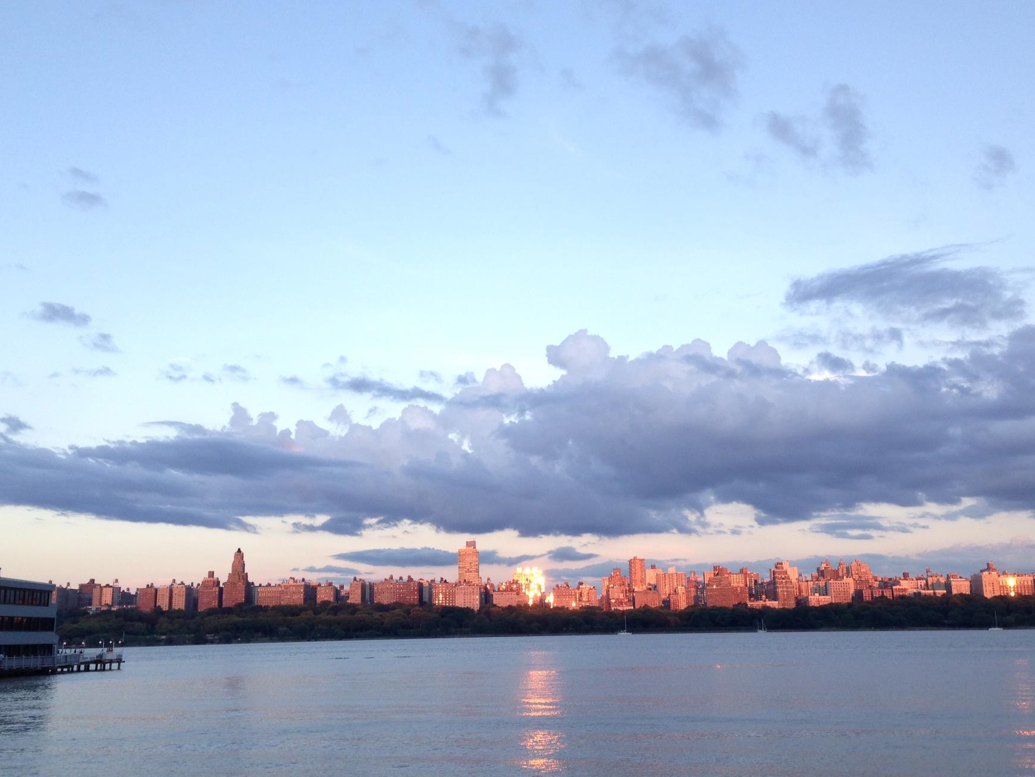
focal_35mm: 39
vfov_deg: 36.8
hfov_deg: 47.8
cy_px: 393
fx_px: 1166
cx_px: 539
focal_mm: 4.12
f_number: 2.4
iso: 64
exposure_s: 1/120
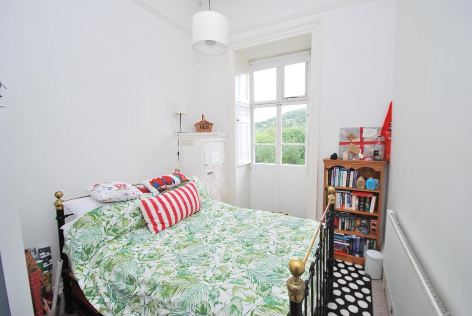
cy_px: 158
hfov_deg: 100.3
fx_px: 197
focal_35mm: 15
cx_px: 236
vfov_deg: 77.5
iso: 200
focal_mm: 10
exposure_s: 1/125
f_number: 5.6
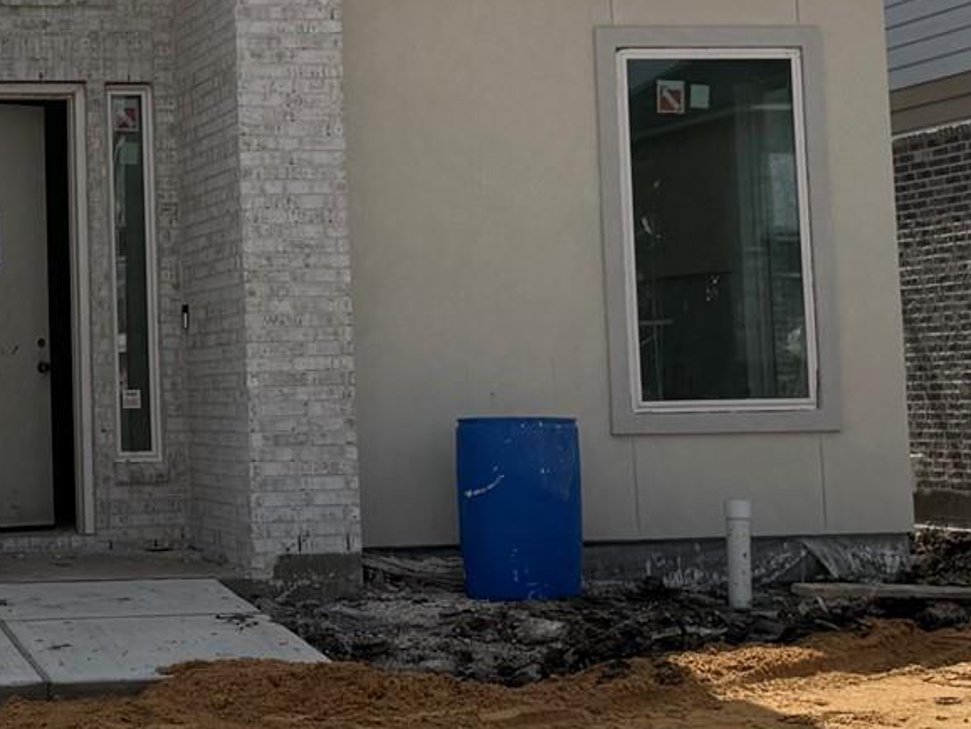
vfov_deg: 17.2
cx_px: -34
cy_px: 153
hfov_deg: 22.0
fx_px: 2385
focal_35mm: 85
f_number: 1.78
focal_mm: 6.76
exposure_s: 1/10309
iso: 80
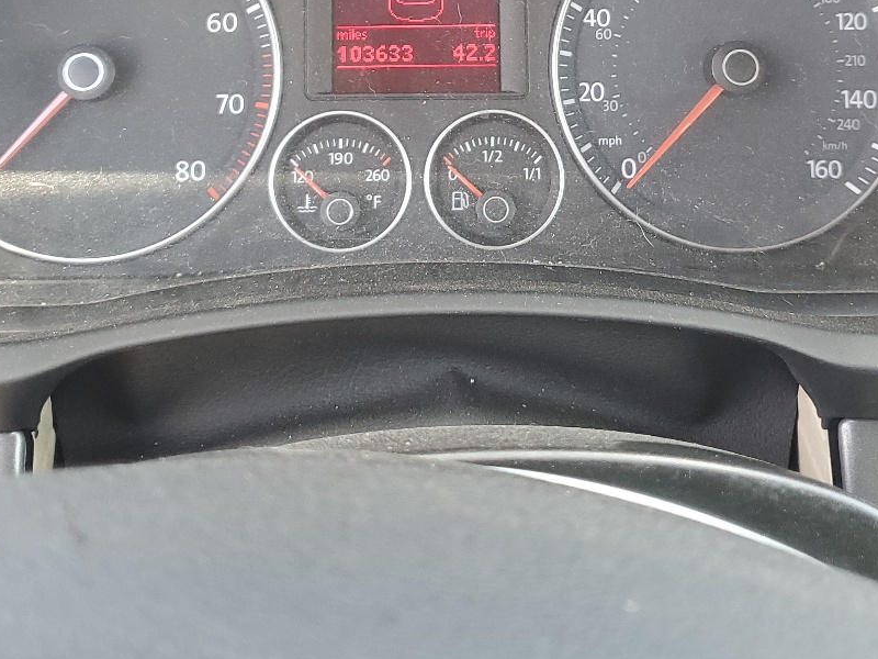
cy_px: 56
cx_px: 461
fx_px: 1319
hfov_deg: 36.8
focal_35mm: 52
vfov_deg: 27.0
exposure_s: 1/120
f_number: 1.5
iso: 87
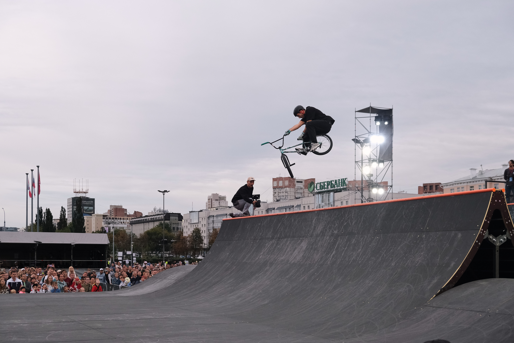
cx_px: 257
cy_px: 172
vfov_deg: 29.9
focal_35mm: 45
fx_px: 642
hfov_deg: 43.6
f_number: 4
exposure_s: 1/1000
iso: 1600
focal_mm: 30.2
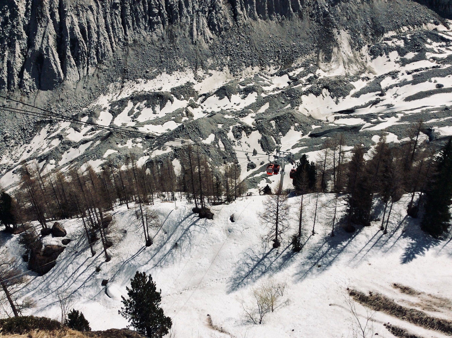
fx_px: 417
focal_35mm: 32
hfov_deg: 56.9
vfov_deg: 44.0
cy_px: 169
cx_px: 226
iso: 32
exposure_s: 1/4785
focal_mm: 3.3
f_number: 2.4
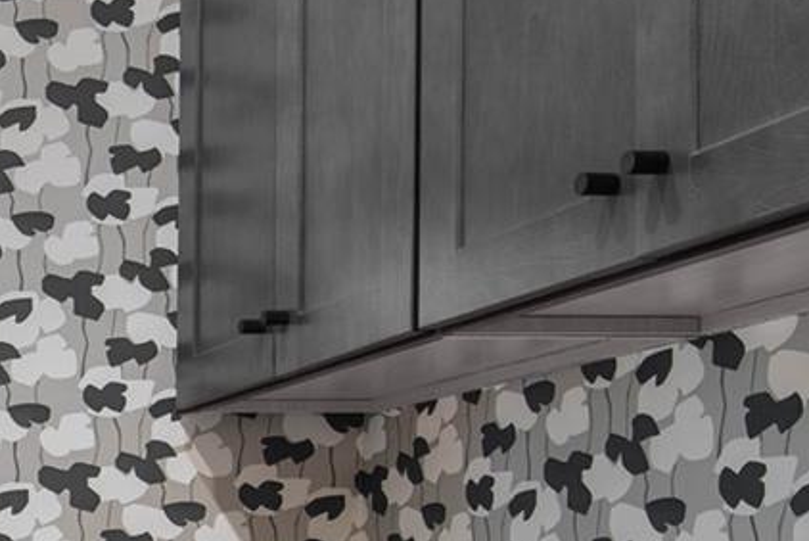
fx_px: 1619
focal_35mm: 72
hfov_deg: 22.7
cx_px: -416
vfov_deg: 18.2
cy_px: 598
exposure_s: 2.5
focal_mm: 19
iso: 100
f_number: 9
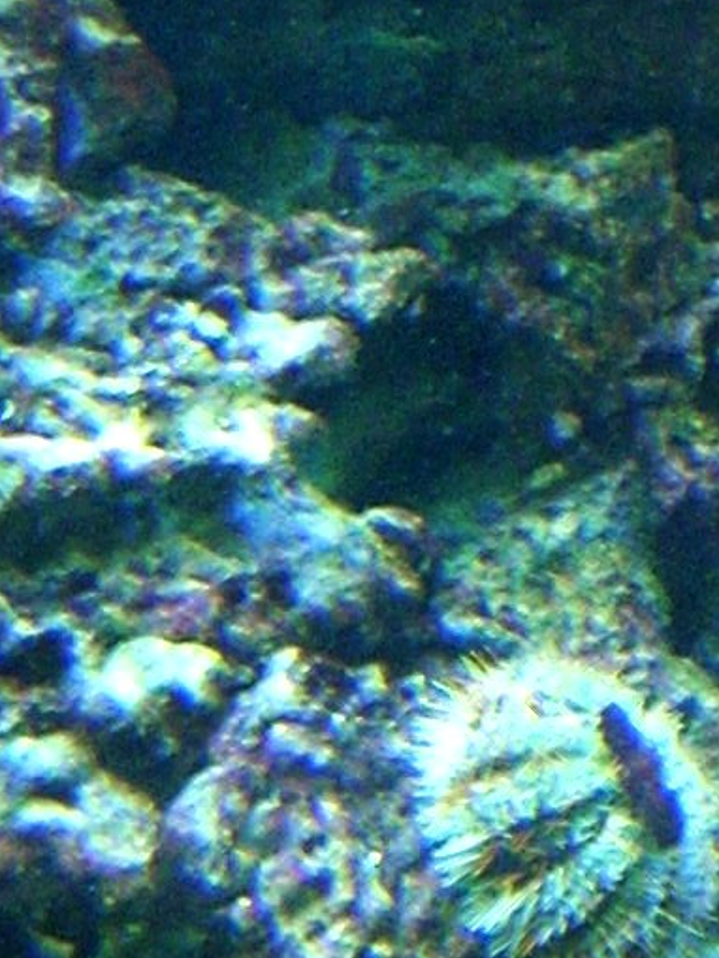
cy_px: -111
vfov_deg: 10.5
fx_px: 5149
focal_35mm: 186
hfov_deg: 7.8
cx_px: 1127
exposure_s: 1/15
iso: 200
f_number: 2.8
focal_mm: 6.2
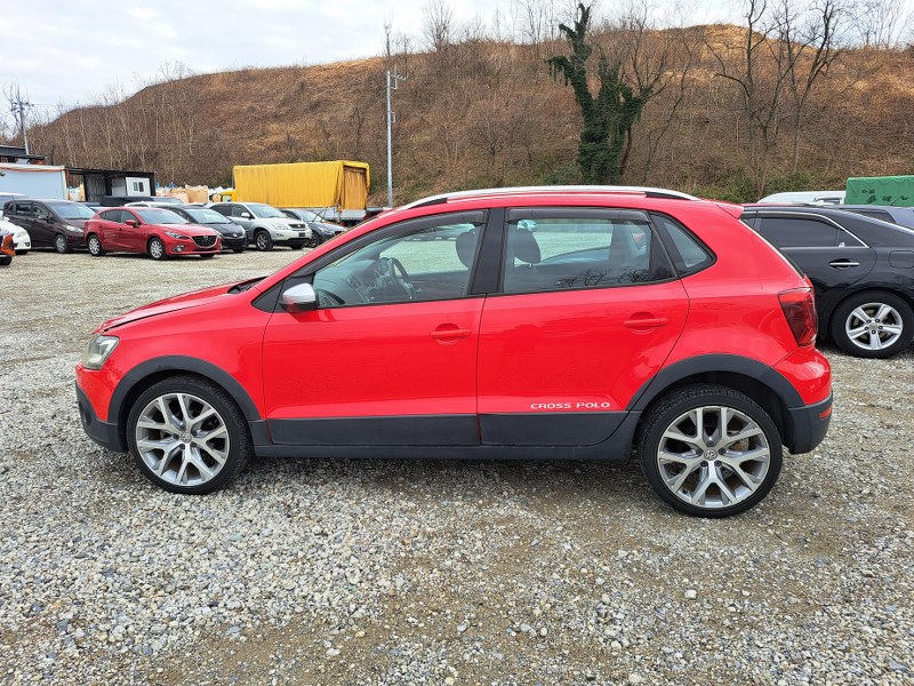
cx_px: 457
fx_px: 634
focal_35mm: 24
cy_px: 343
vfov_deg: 56.8
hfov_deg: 71.6
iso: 50
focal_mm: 5.23
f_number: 1.8
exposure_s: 1/480
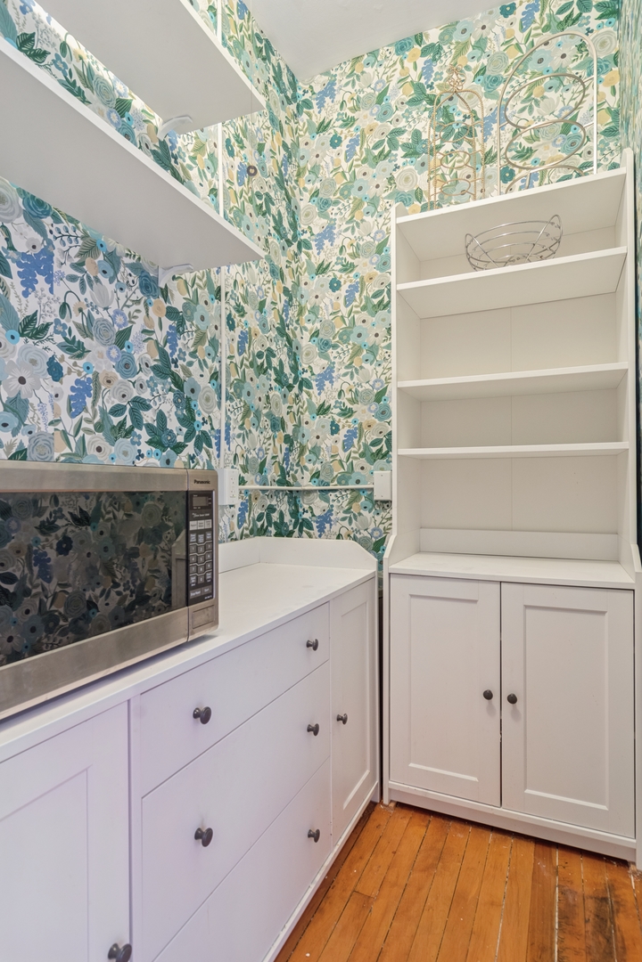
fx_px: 481
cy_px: 481
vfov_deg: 90.0
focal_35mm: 18
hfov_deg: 67.4
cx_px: 321
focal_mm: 12
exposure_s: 1.6
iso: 200
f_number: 8
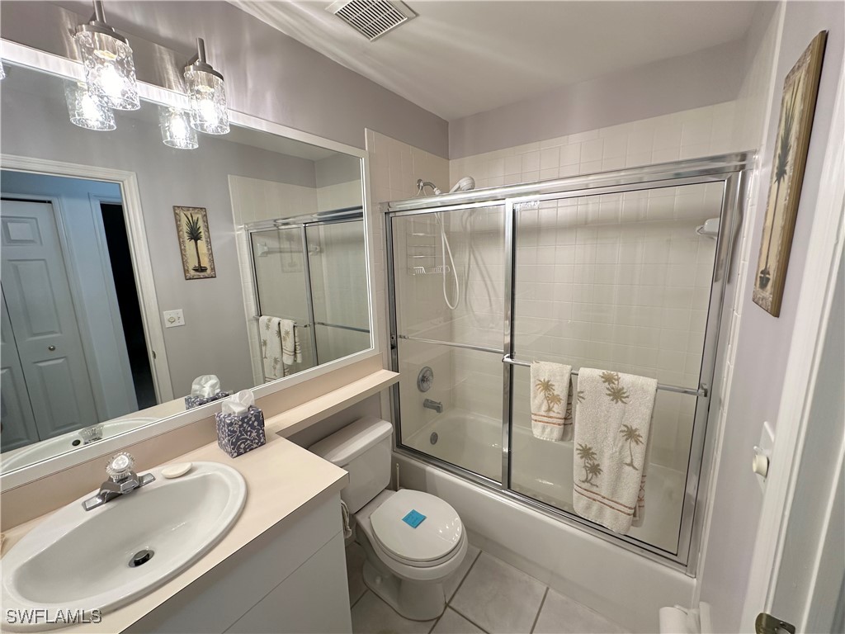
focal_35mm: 14
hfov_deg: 102.1
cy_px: 317
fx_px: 342
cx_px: 422
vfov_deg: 85.7
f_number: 2.2
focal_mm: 2.22
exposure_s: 1/120
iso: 125
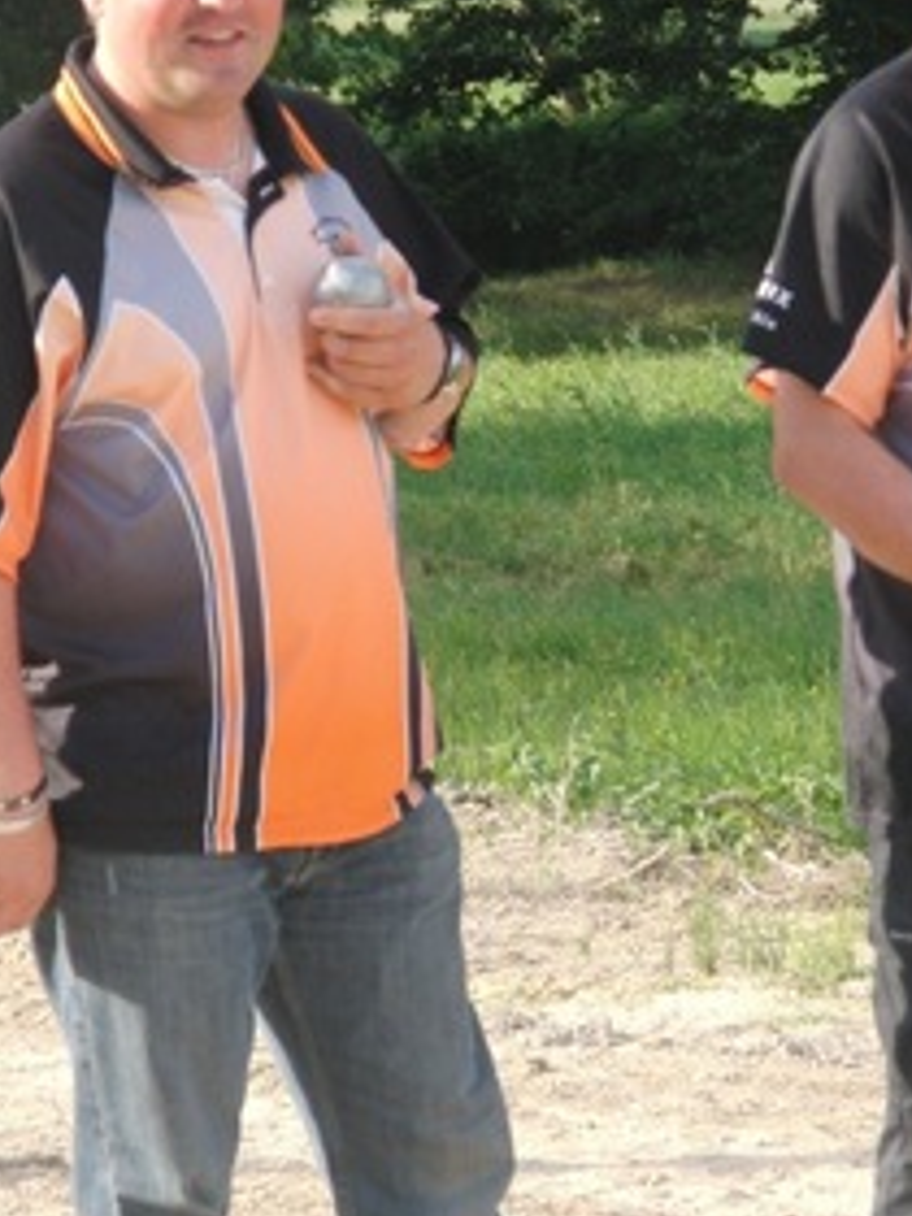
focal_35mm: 296
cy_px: 621
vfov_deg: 6.7
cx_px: 699
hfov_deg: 5.0
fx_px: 10398
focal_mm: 32.6
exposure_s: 1/320
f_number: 4.3
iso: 200
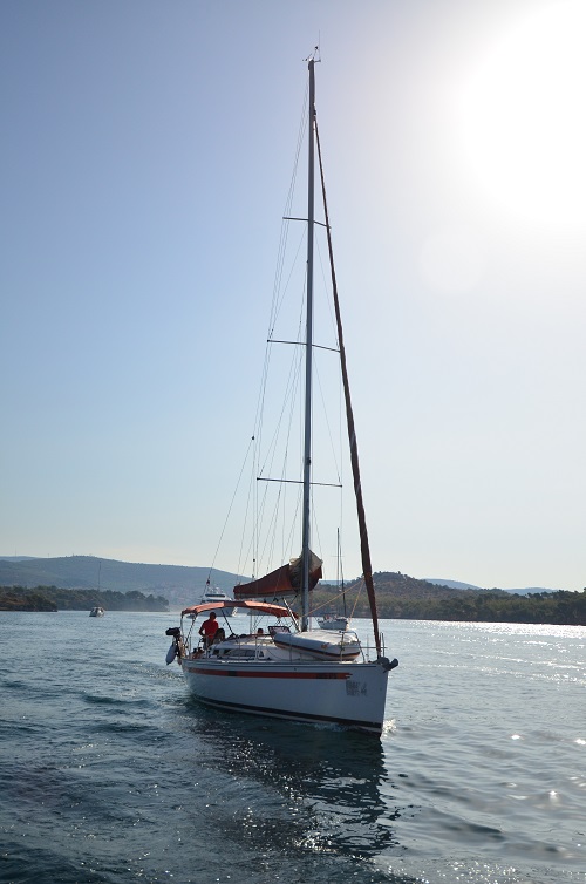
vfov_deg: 53.2
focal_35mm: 36
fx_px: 882
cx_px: 293
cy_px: 442
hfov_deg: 36.7
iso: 400
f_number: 4
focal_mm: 24
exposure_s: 1/8000
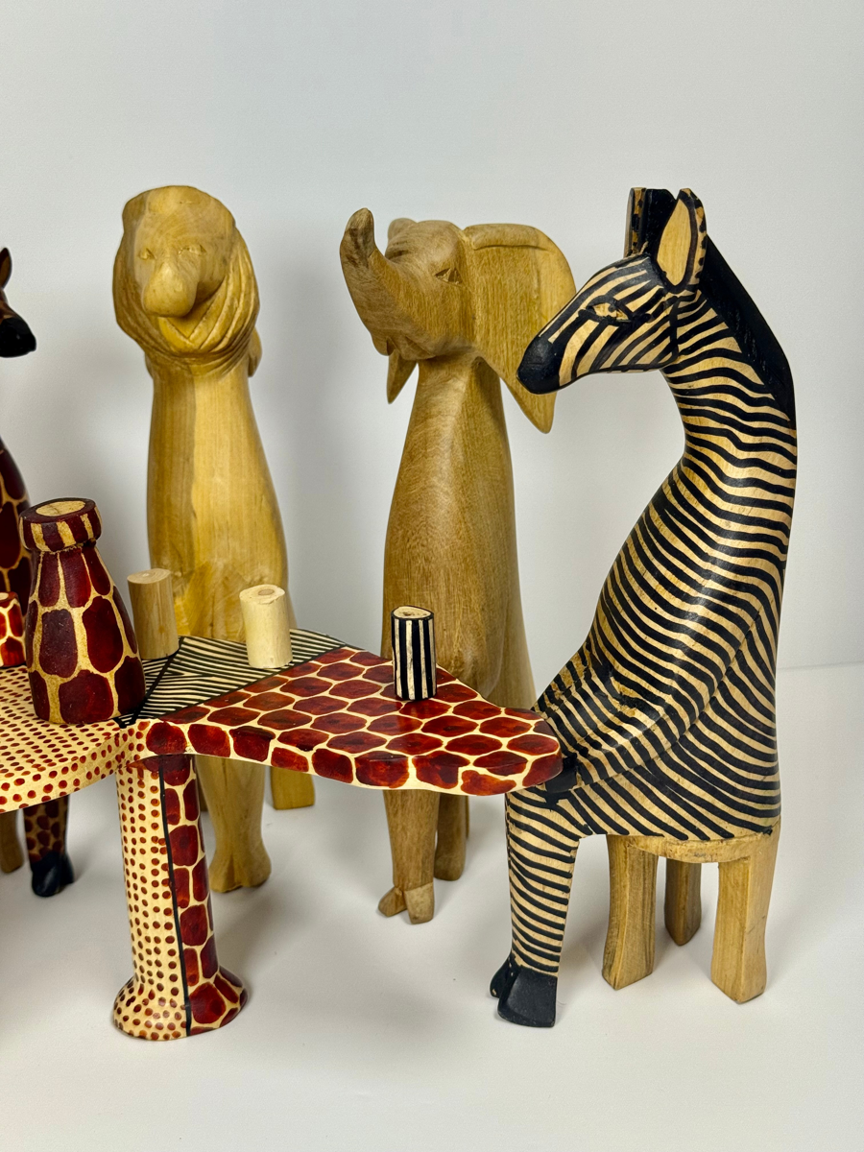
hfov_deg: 30.3
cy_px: 576
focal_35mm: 48
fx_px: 1597
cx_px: 432
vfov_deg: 39.7
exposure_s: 1/340
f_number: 1.78
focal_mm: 6.76
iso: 64
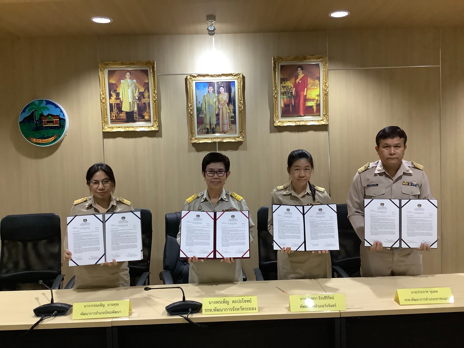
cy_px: 174
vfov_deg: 45.4
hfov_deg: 58.4
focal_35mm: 31
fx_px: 416
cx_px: 232
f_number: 2.4
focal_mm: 3.3
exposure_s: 1/50
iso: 320
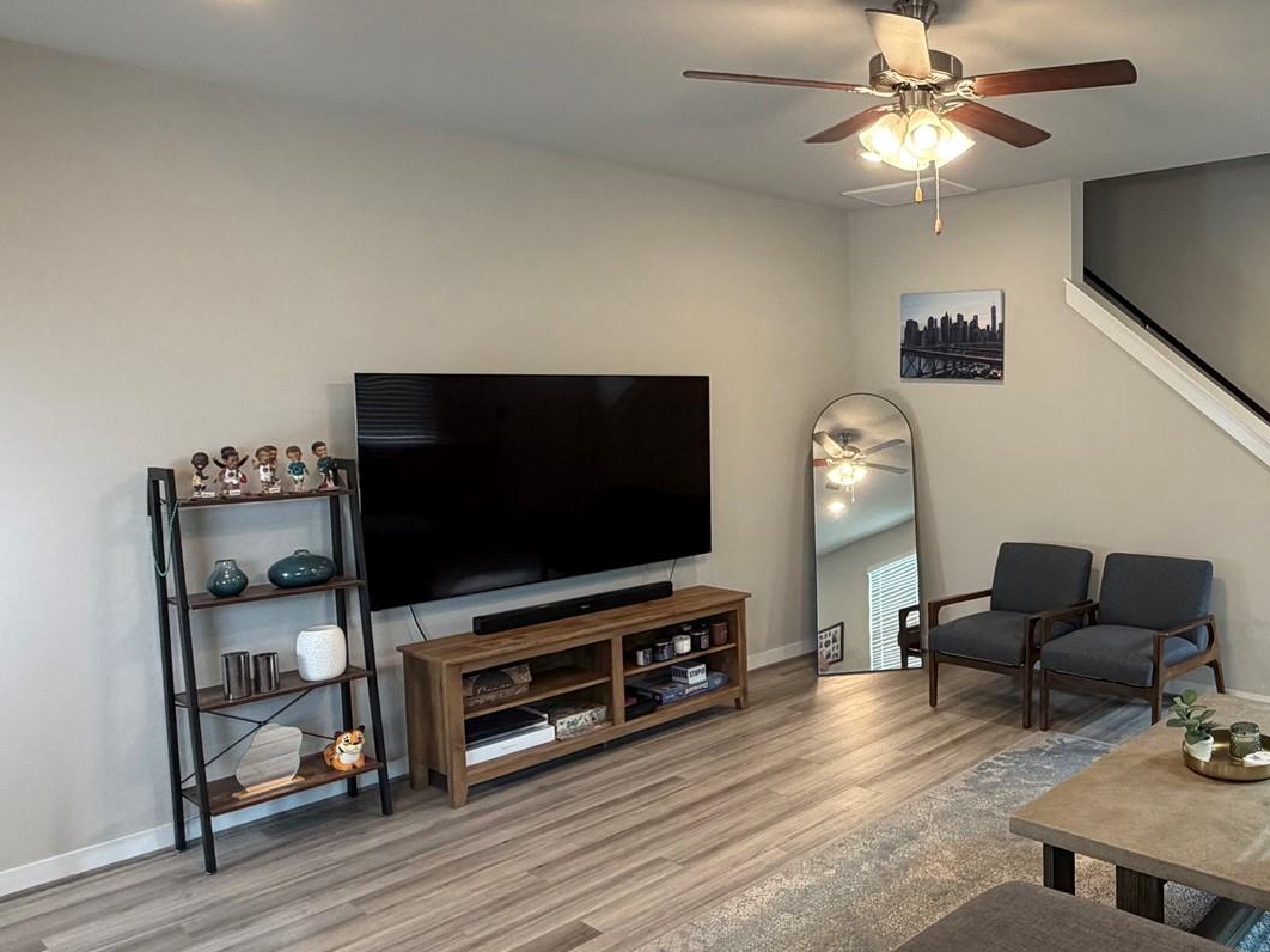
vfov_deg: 51.3
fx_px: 990
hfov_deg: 59.6
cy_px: 457
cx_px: 1034
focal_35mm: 27
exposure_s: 1/120
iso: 320
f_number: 2.2
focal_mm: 2.22
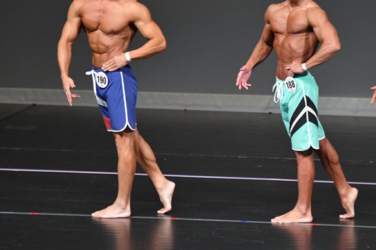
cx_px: 246
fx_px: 4760
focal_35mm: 456
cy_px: 88
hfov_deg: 4.5
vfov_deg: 3.0
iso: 4000
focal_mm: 230
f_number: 5.6
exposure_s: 1/400
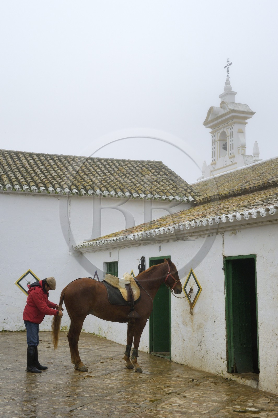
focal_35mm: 55
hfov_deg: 24.6
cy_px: 209
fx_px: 638
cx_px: 139
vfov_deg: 36.3
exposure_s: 1/160
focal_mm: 55
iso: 800
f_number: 16
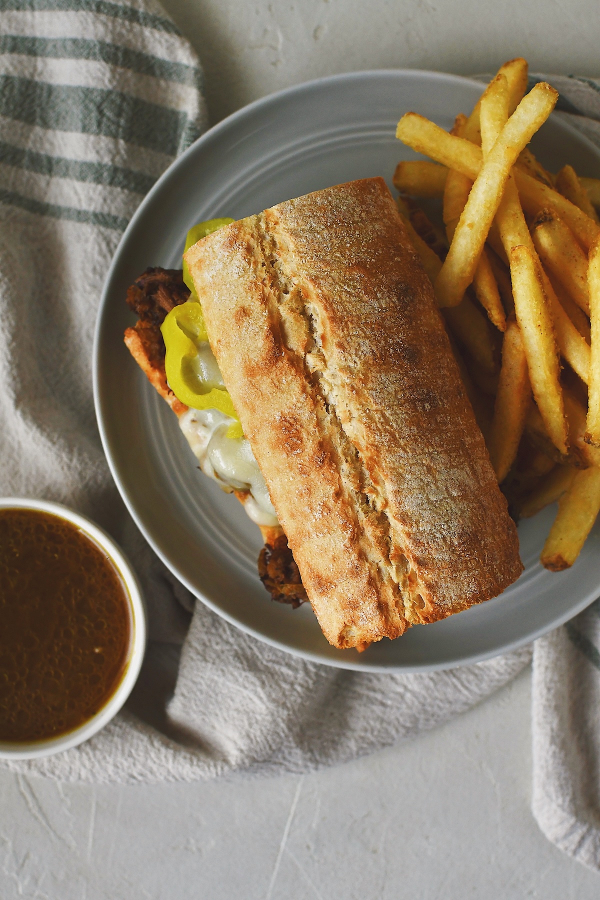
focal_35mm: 52
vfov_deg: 38.2
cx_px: 300
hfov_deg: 26.0
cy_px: 450
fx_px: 1300
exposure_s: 1/100
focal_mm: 35
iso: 640
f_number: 5
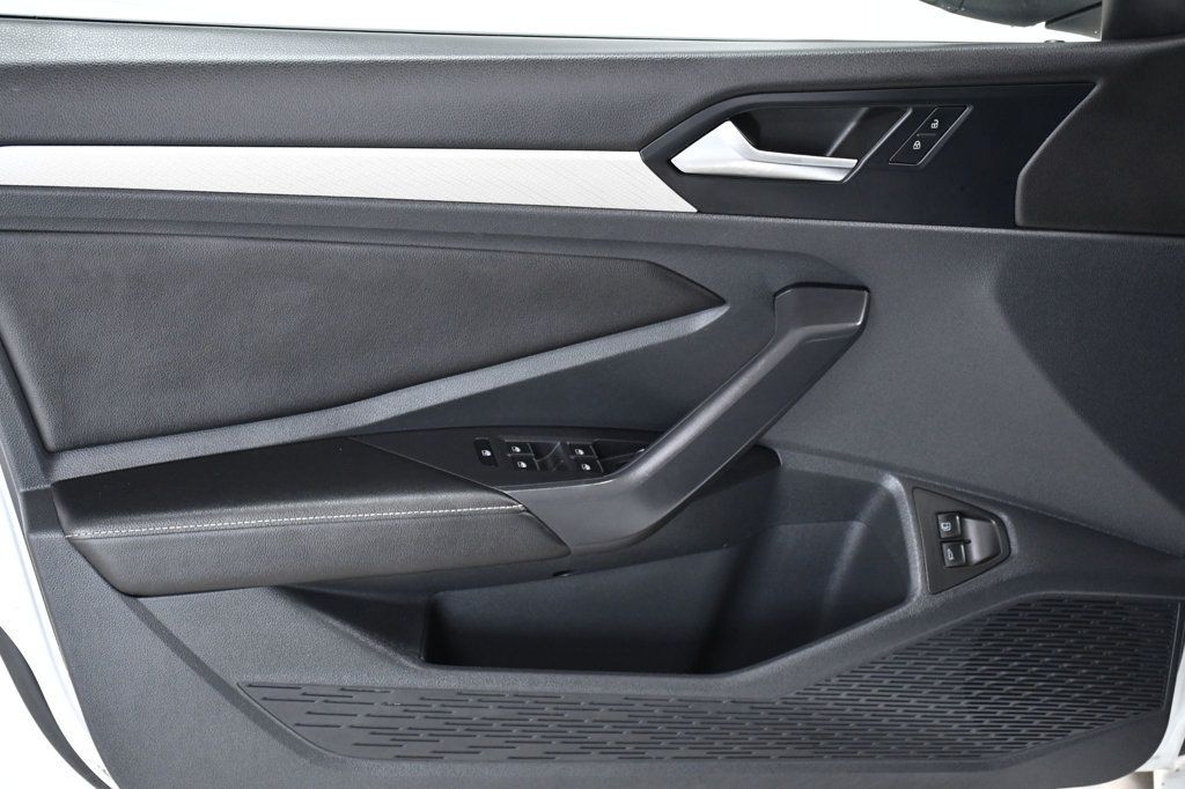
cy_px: 394
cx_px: 592
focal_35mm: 60
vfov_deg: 22.6
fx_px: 1974
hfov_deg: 33.4
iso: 2500
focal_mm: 40
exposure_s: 1/125
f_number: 5.6
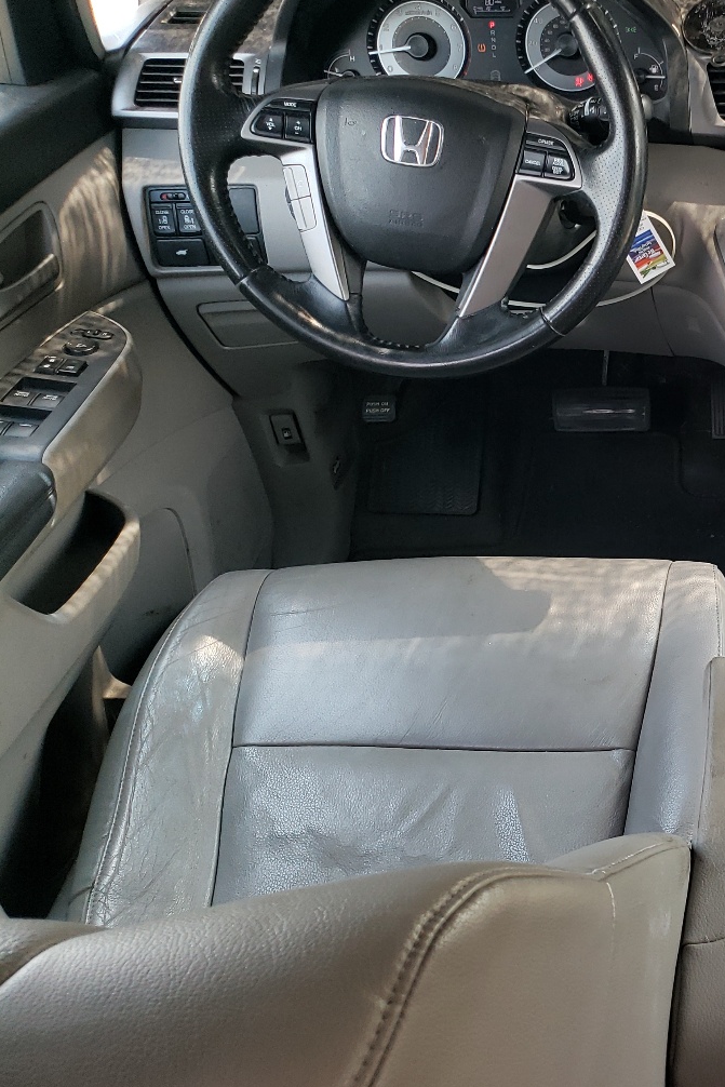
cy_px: 521
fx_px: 1298
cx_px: 858
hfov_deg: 27.6
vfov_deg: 45.4
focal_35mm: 43
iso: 60
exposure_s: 1/100
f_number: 1.5
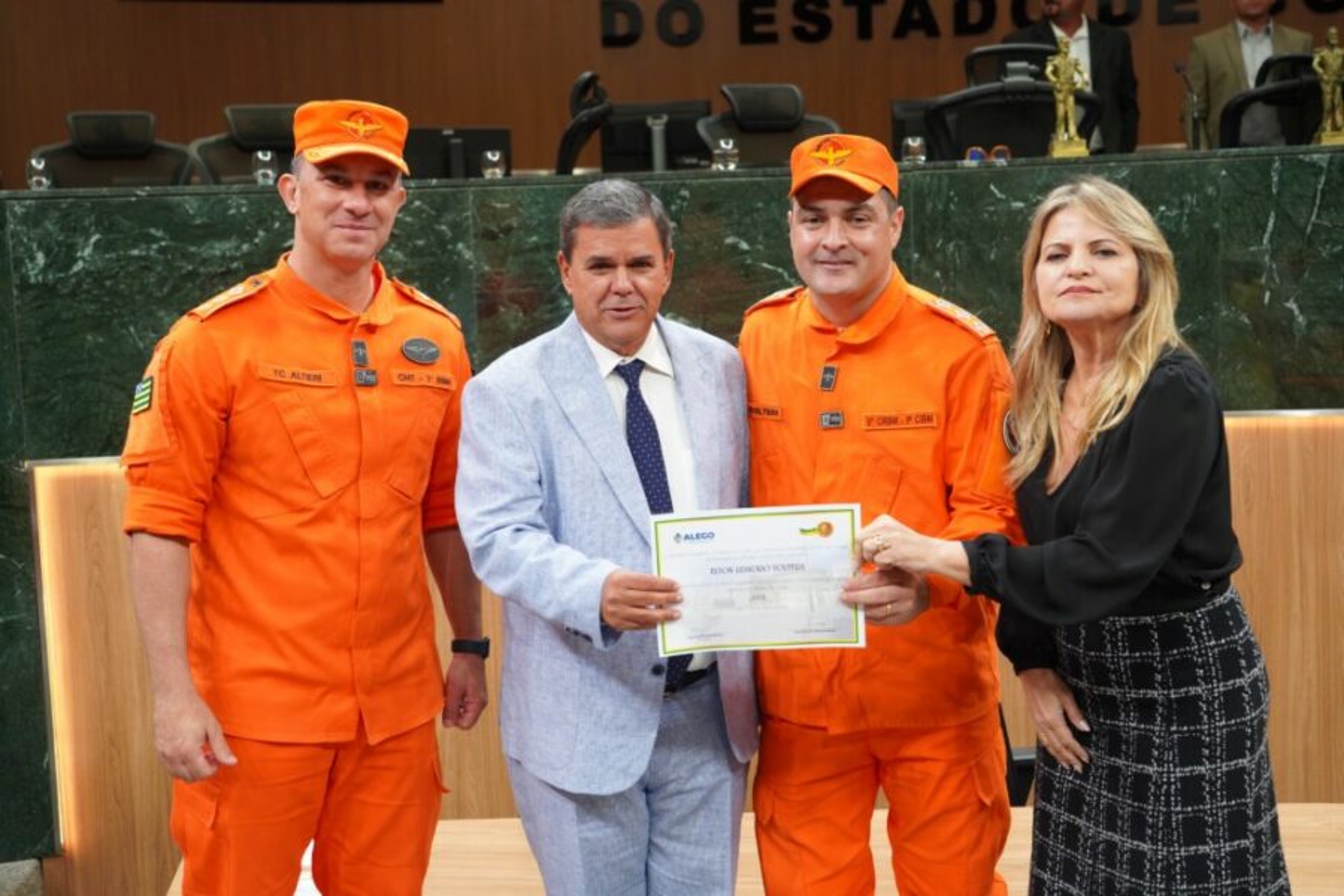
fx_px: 1680
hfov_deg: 43.6
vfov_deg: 29.9
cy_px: 448
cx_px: 672
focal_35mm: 45
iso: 1250
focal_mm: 45
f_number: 5
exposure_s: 1/160
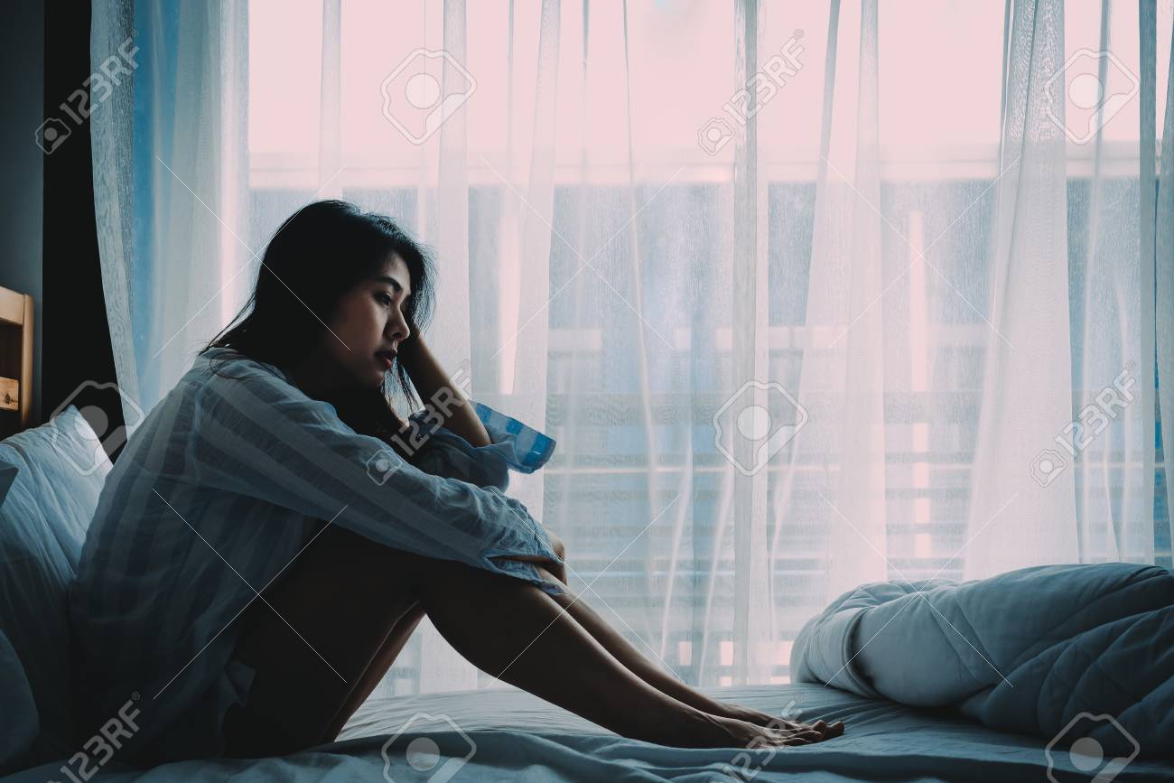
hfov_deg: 39.6
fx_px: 1631
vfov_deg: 27.0
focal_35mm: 50
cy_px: 392
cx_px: 587
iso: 200
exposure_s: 1/200
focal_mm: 50
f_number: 8
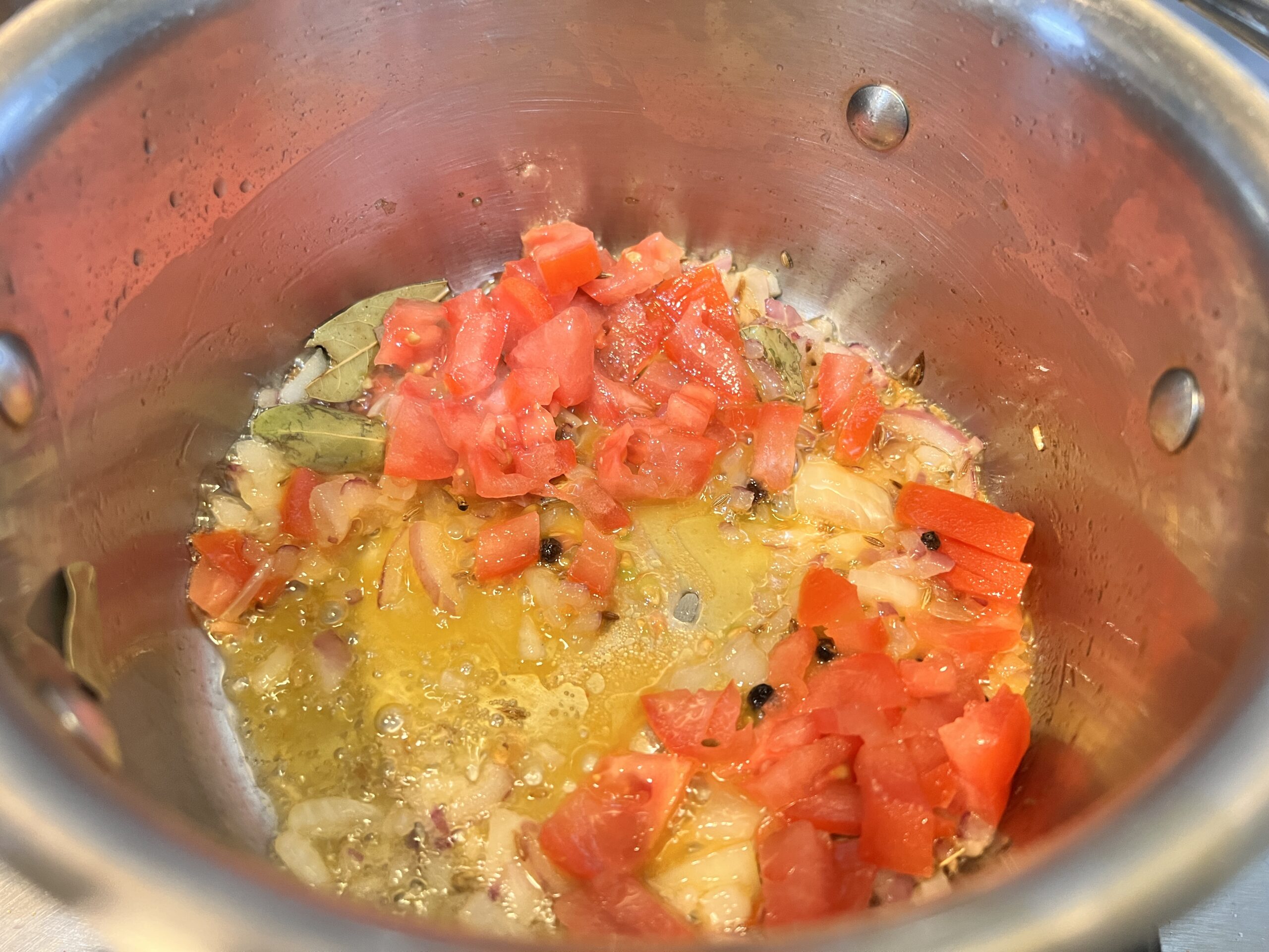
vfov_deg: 53.1
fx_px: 953
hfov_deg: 67.3
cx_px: 634
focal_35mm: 26
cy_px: 476
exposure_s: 1/50
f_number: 1.5
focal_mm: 5.7
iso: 250
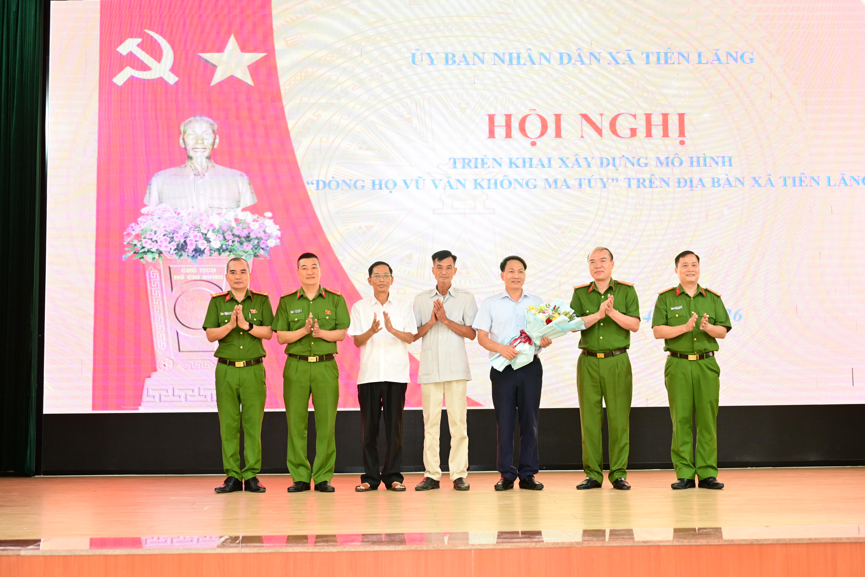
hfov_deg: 40.3
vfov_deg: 27.5
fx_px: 1177
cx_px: 437
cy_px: 290
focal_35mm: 49
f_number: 4
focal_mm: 48
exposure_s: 1/125
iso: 2000
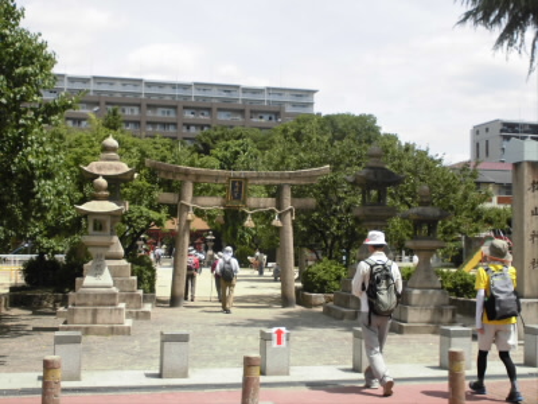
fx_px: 762
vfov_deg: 29.7
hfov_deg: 38.9
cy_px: 202
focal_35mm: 49
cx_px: 269
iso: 100
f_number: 4.8
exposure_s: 1/320
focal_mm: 8.9
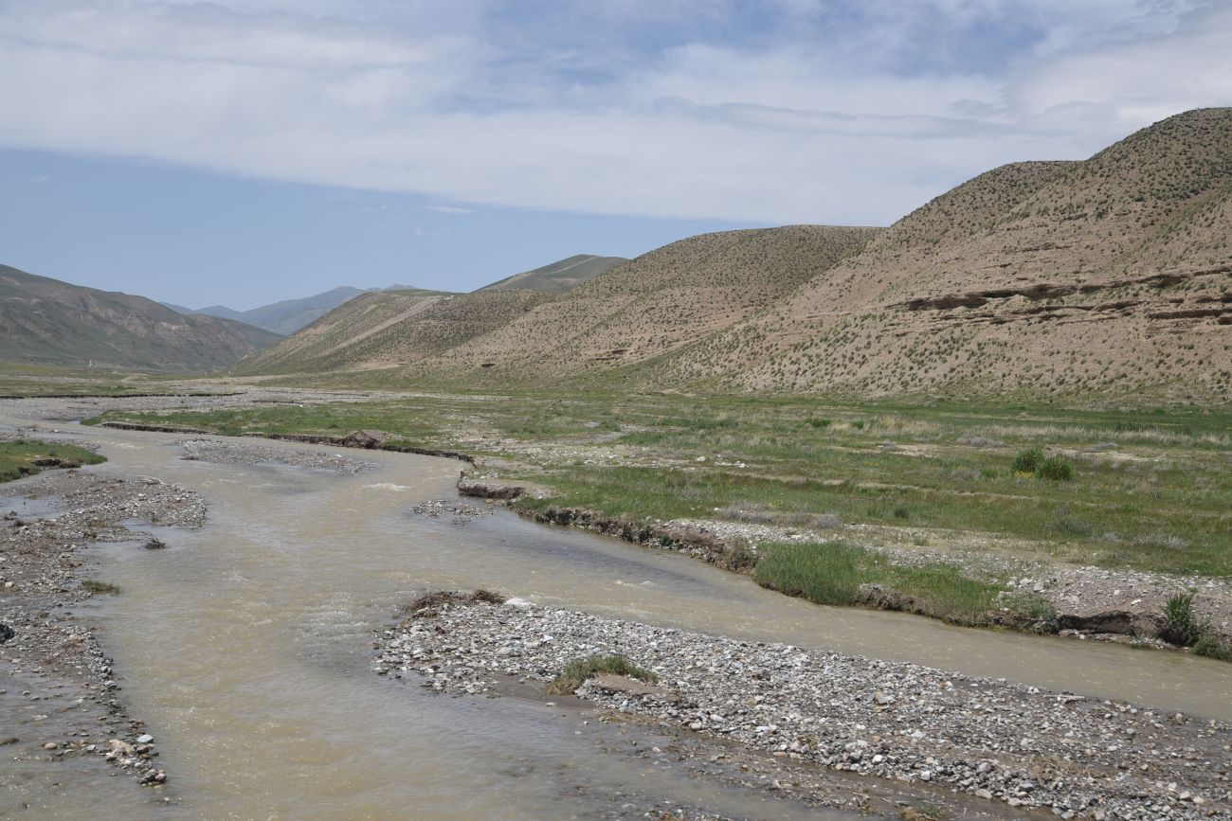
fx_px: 1711
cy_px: 410
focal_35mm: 50
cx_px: 616
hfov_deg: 39.6
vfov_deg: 27.0
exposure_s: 1/500
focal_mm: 50
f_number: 9
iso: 160
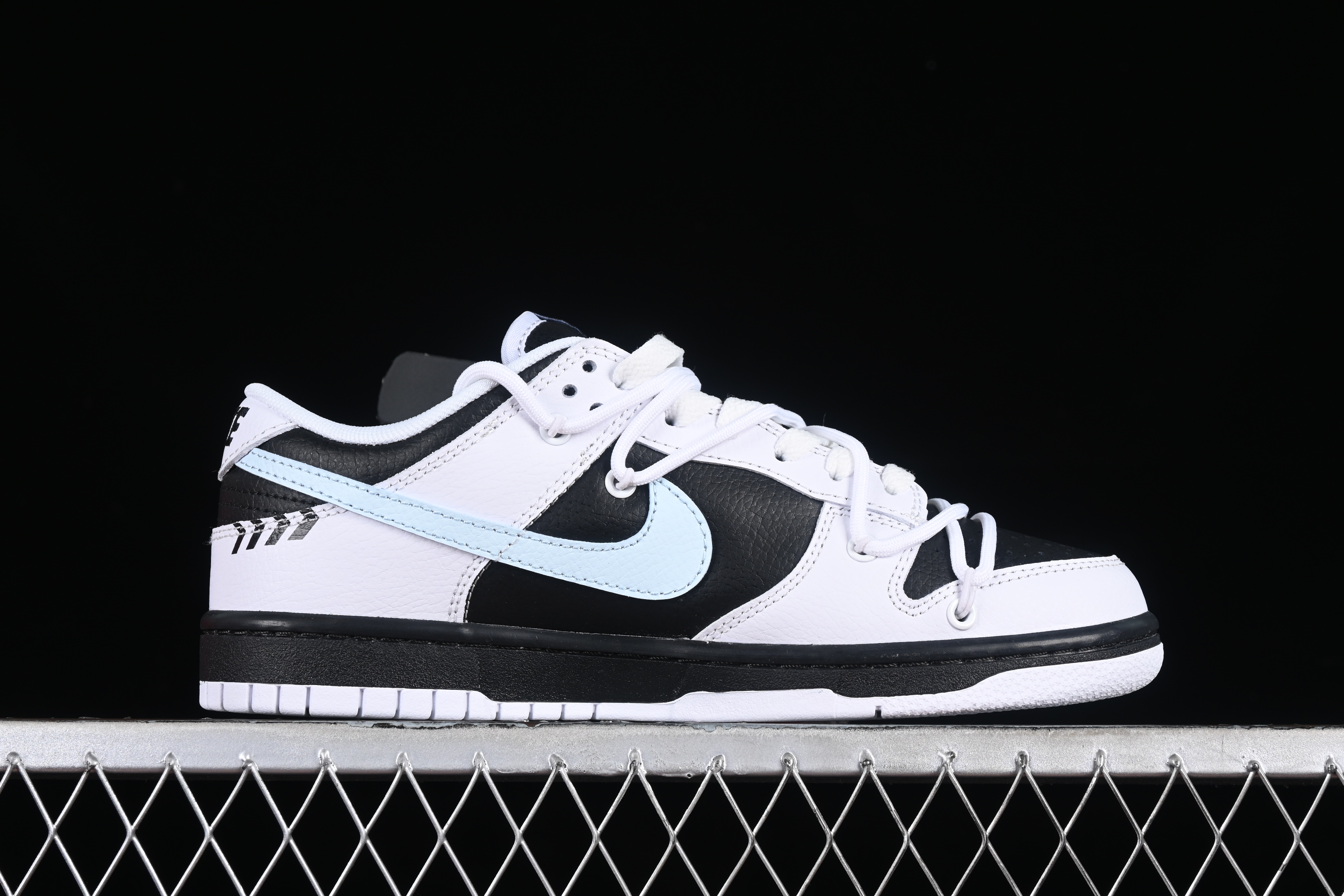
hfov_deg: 27.0
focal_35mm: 75
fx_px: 2800
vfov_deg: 18.2
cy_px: 448
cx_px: 672
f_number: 7.1
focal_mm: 50
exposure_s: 1/60
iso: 160
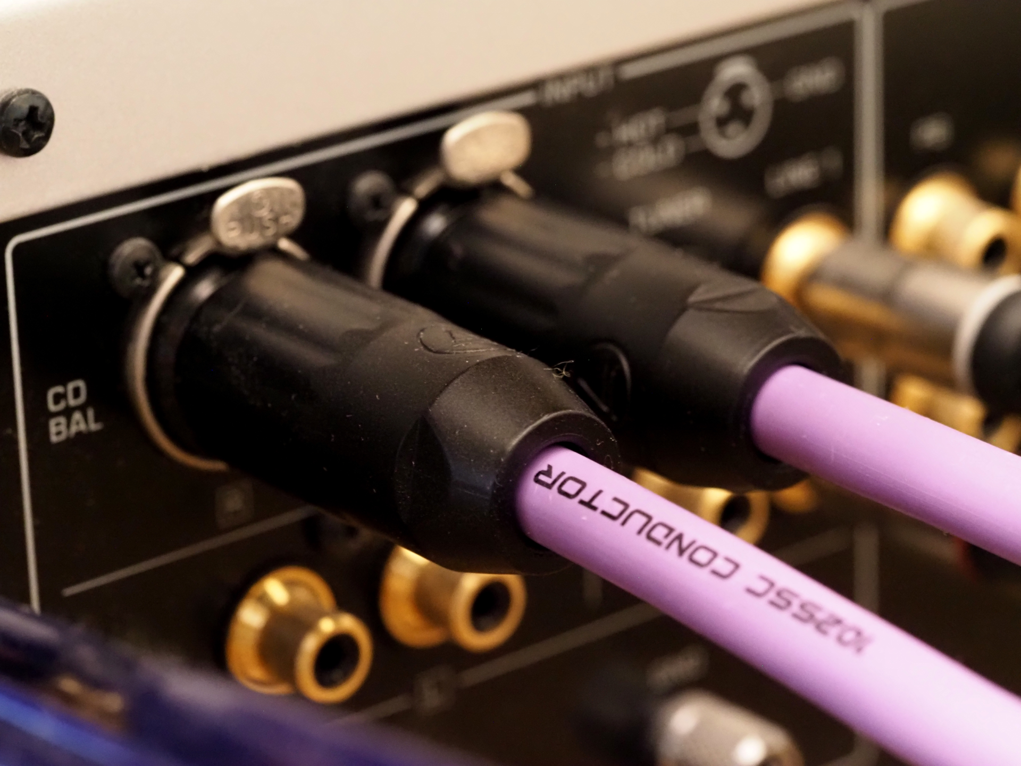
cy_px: 383
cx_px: 510
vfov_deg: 12.3
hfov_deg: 16.4
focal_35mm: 120
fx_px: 3539
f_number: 5.6
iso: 6400
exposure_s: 1/5
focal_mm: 60
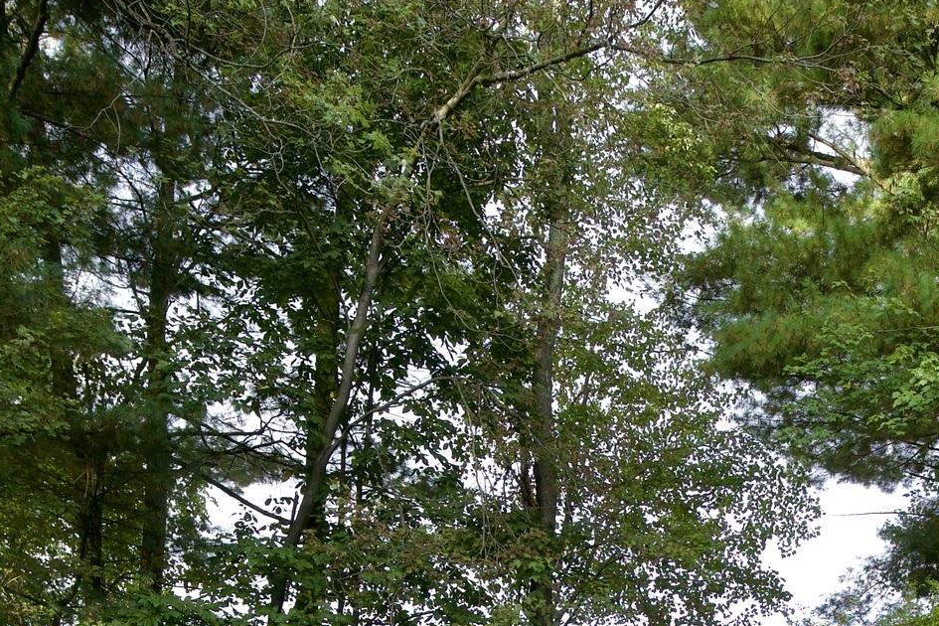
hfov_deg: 48.1
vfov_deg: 25.9
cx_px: 677
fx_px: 1017
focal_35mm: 39
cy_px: 927
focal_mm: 12
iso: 160
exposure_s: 1/160
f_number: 4
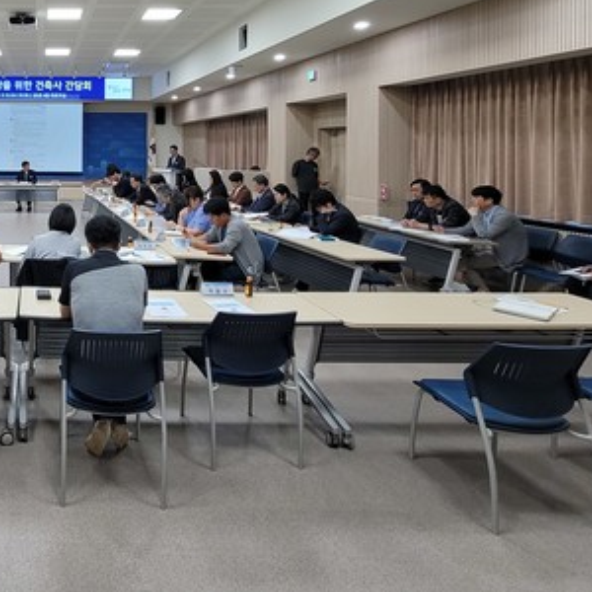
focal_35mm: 23
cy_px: 150
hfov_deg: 55.1
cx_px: 26
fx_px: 445
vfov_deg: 63.4
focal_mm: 2.2
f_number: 2.2
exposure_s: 1/60
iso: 160
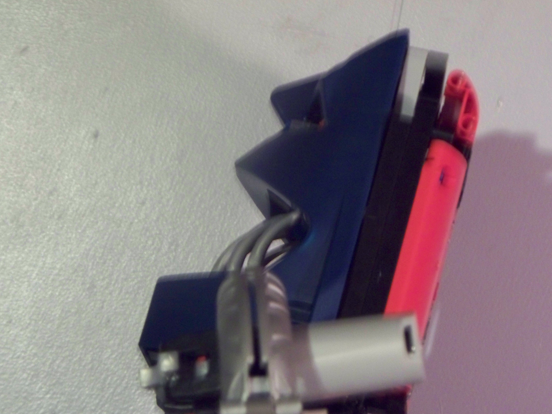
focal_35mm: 133
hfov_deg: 14.8
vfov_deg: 11.1
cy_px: 255
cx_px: 297
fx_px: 2121
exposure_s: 1/4
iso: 400
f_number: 3.8
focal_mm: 22.05
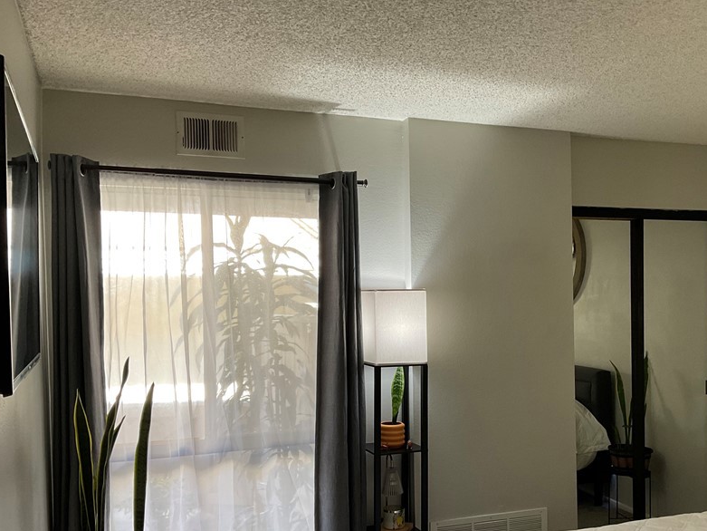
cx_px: 426
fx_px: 776
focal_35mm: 38
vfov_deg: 37.6
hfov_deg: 48.7
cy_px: 316
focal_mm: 3
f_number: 1.8
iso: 40
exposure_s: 1/60
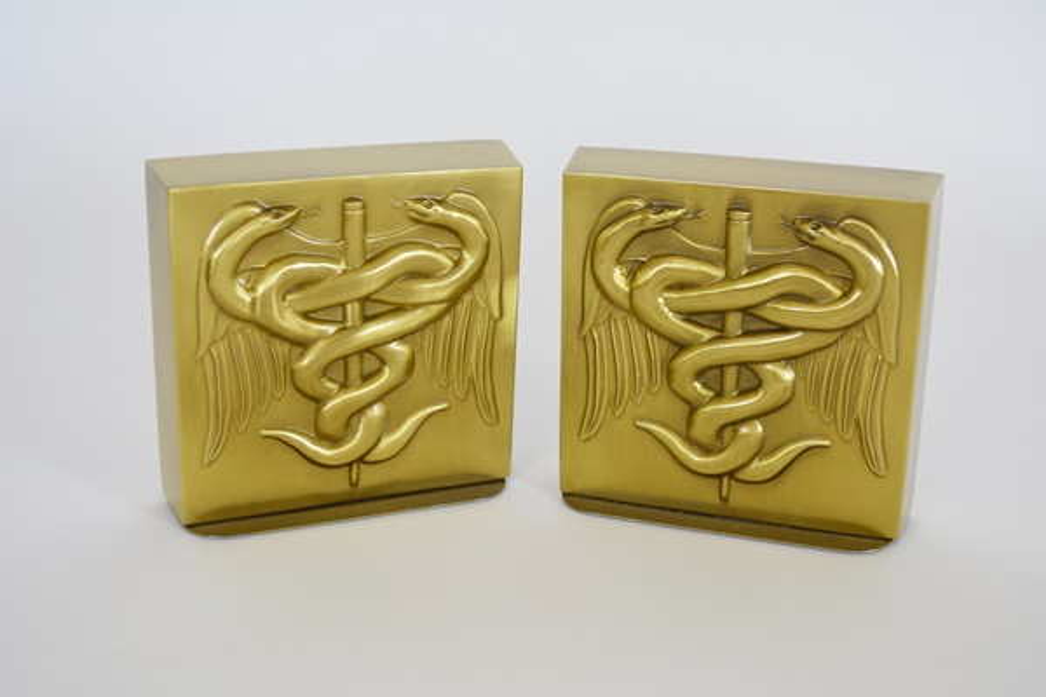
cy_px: 348
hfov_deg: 38.9
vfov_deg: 26.5
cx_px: 523
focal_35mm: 51
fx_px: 1482
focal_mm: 34
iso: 400
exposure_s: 1/125
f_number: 5.6
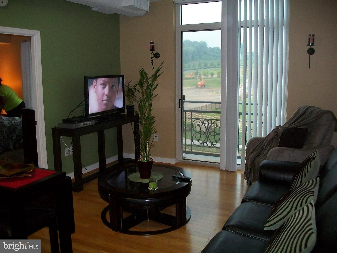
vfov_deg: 44.2
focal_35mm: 32
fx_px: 312
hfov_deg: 56.8
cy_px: 126
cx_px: 168
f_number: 2.9
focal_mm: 5.7
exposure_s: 1/30
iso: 240
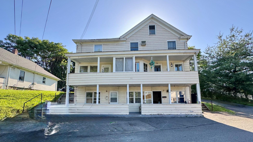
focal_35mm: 16
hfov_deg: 99.4
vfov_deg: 66.4
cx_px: 127
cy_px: 86
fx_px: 107
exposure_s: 1/288
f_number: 2.2
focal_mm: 2.22
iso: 40
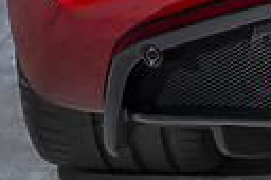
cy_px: -237
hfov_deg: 5.5
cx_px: 633
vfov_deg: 3.7
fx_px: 2744
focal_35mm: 365
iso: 80
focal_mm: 60
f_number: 11
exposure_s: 1/60
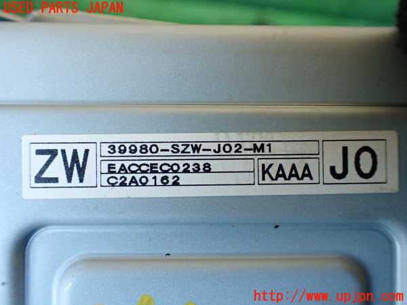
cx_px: 204
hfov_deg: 60.0
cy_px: 152
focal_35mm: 30
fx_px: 353
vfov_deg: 46.8
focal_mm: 5.4
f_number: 2.3
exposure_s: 1/125
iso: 500
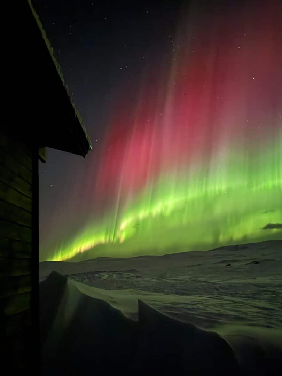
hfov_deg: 56.8
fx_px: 261
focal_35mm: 24
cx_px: 141
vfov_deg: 71.6
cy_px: 188
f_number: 1.78
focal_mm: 6.76
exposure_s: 1
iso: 6400
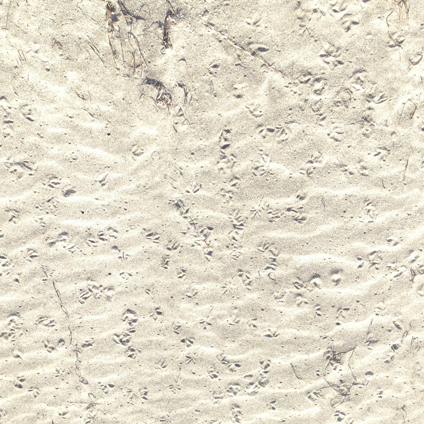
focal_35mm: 44
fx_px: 610
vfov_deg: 38.3
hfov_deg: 38.1
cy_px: 210
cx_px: 155
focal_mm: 4.28
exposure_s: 1/497
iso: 50
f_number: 2.4
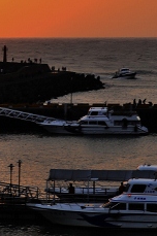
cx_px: -93
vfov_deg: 9.6
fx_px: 1404
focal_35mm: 214
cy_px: 109
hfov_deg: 6.3
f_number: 9
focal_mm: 38
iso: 100
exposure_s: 1/40
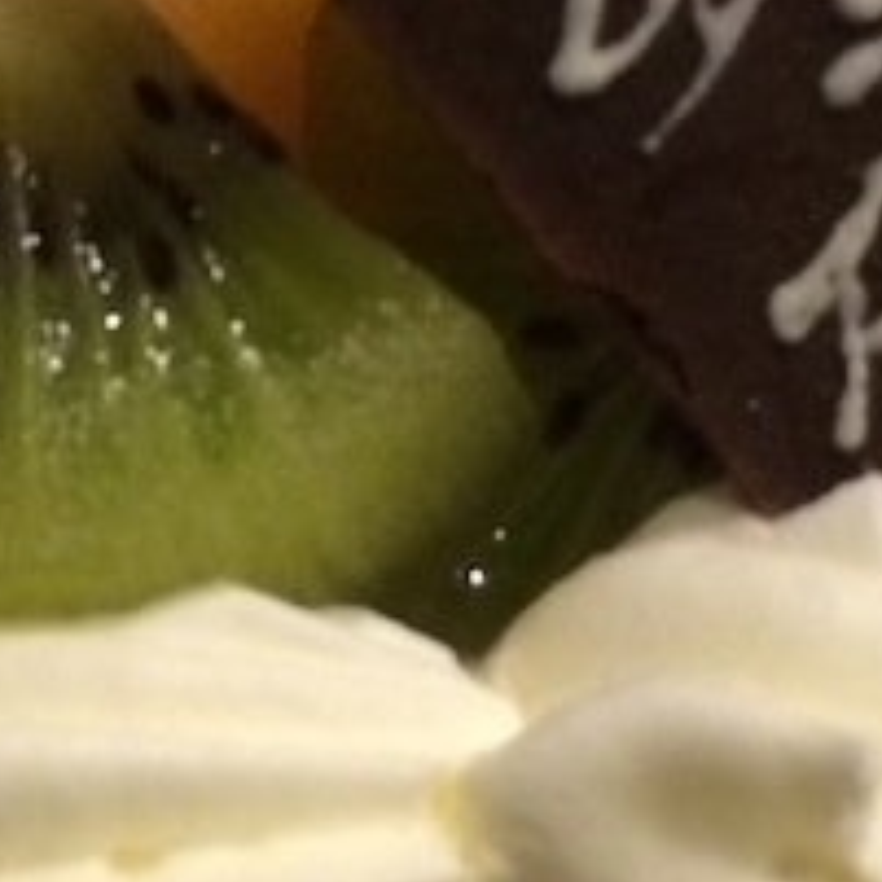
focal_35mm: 132
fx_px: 3805
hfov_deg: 13.2
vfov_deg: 13.2
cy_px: 219
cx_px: 298
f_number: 2.2
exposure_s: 1/30
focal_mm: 4.12
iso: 320
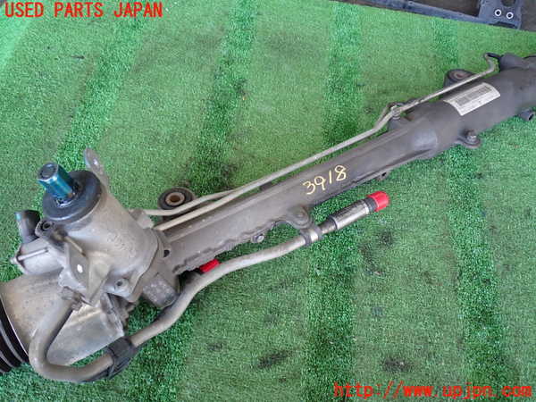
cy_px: 201
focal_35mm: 32
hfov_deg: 56.8
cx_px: 268
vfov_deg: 44.2
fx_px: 495
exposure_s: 1/60
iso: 160
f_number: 2.4
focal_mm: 5.79
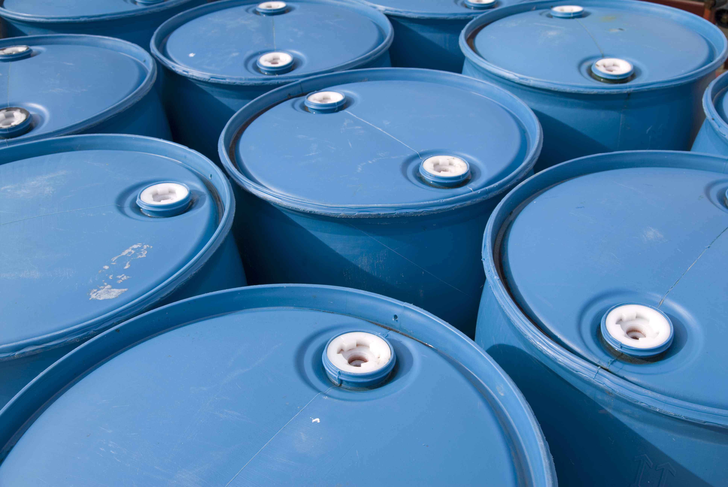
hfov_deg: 53.1
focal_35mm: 36
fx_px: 729
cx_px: 364
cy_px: 244
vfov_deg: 37.0
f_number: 6.3
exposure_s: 1/250
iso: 100
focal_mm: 24
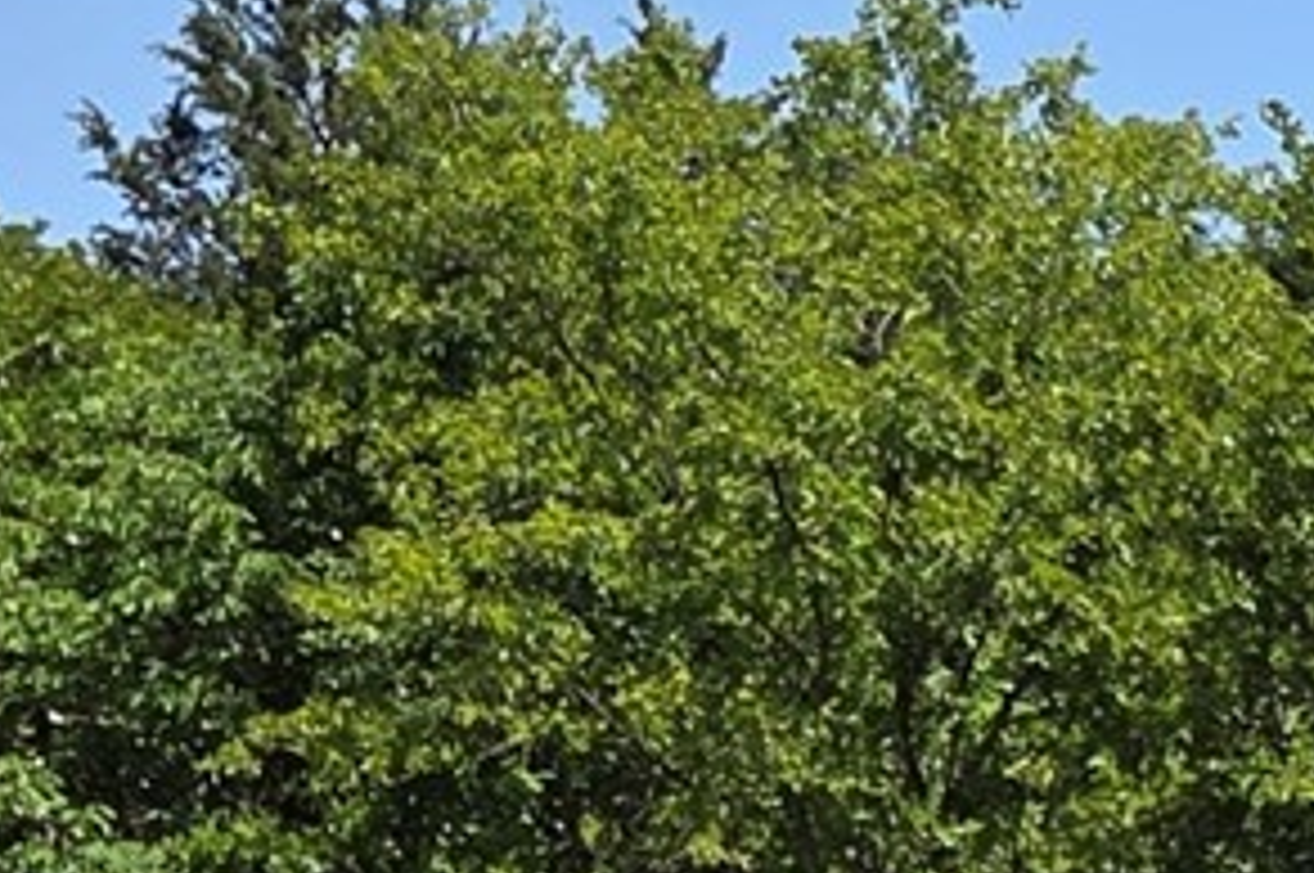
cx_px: 2974
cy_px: 1454
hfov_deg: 10.7
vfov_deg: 7.9
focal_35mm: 168
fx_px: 6125
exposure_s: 1/5129
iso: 80
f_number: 1.8
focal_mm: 5.4
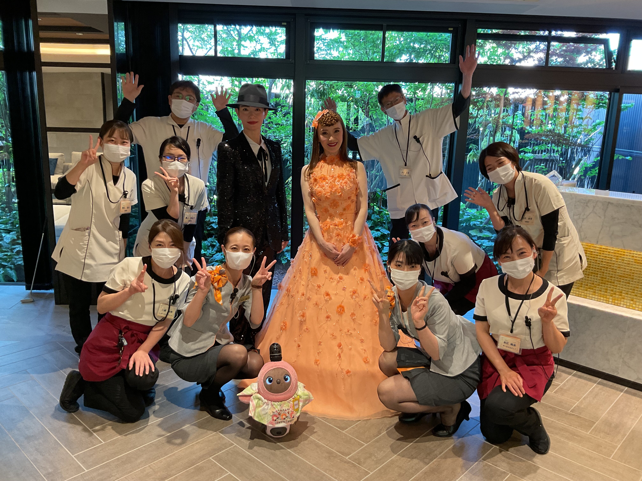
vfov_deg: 48.2
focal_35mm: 29
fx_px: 538
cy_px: 240
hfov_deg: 61.7
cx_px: 321
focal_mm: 3
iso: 100
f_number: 1.8
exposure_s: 1/50
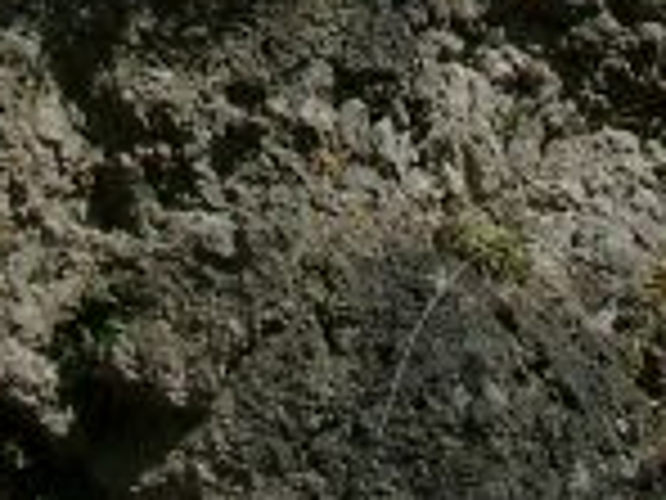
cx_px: 243
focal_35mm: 138
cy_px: -730
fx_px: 2655
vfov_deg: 9.5
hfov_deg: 14.3
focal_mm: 7.13
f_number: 5.6
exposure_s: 1/749
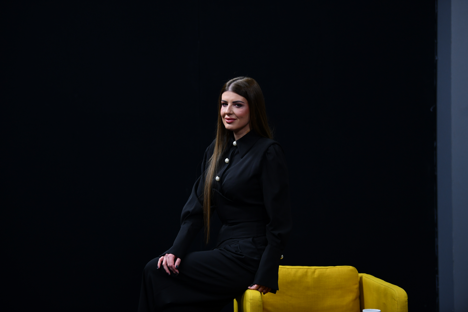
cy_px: 156
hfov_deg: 17.6
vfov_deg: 11.8
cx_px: 234
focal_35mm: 116
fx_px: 1508
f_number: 3.5
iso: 640
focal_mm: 116
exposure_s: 1/500
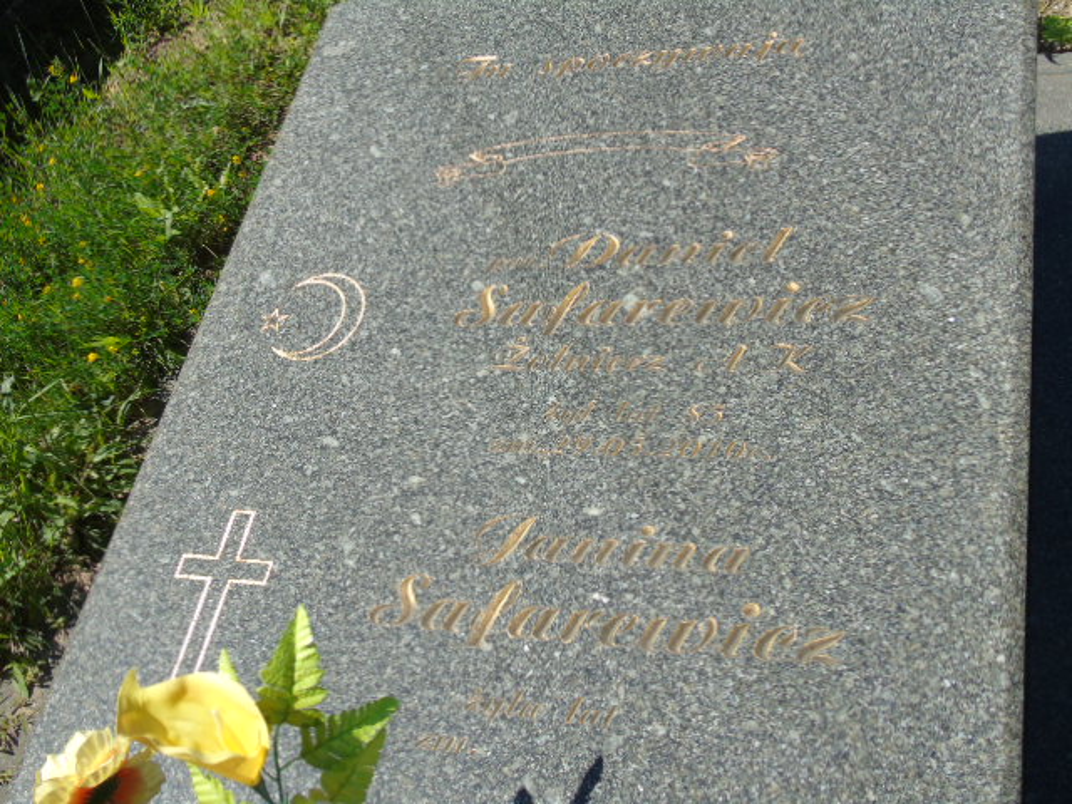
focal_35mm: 40
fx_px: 1239
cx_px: 536
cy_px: 402
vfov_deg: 36.0
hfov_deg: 46.8
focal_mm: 7.1
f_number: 3.9
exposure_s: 1/500
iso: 80
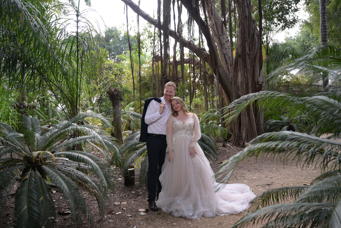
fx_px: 280
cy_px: 114
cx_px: 170
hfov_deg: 62.8
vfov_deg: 44.3
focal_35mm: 30
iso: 250
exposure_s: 1/250
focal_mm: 29.5
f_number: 3.5
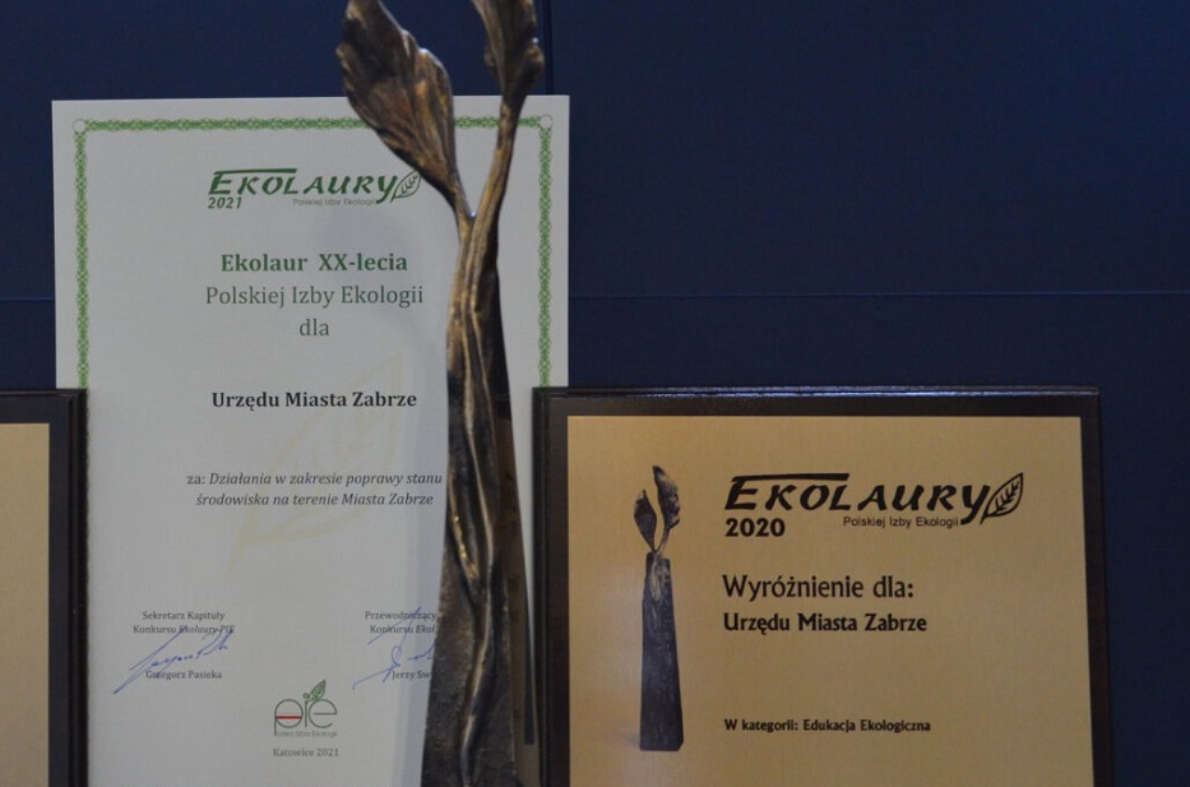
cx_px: 315
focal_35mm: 54
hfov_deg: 36.2
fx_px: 1780
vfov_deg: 24.9
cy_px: 427
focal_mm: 24
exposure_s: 1/30
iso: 2200
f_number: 3.8
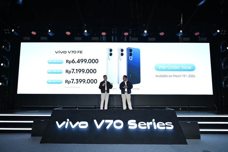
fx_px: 174
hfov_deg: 66.4
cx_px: 114
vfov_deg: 47.2
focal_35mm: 28
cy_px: 76
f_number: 4
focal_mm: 27.5
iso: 1600
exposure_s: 1/100
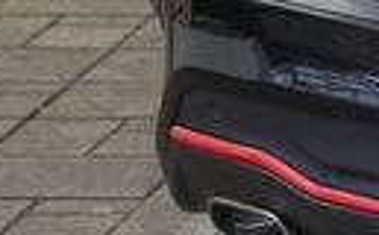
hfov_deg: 5.6
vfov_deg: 3.8
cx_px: 1278
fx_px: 3525
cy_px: -223
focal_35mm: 342
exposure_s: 1/60
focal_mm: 48
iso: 800
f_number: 5.6
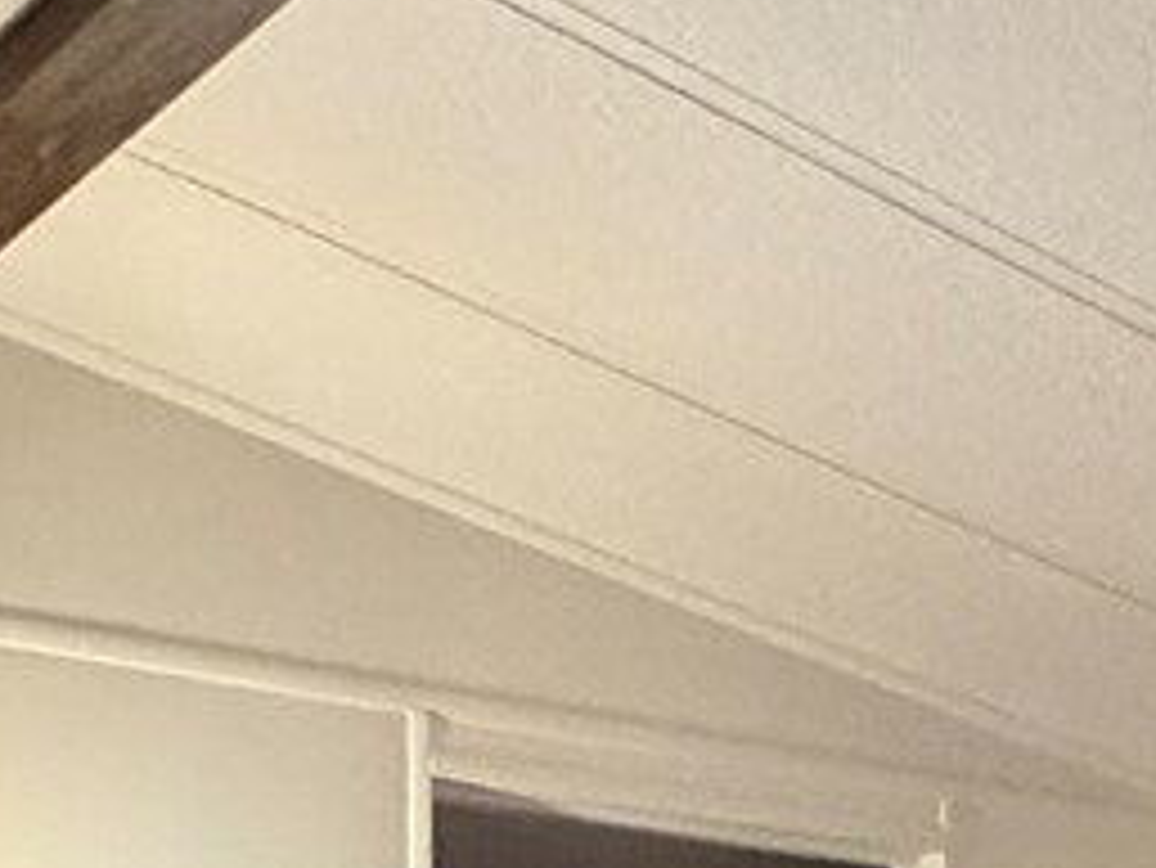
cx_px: 418
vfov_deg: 13.1
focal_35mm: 87
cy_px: 2051
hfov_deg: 22.4
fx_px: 2907
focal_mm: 2.22
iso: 800
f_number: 2.2
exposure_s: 1/60
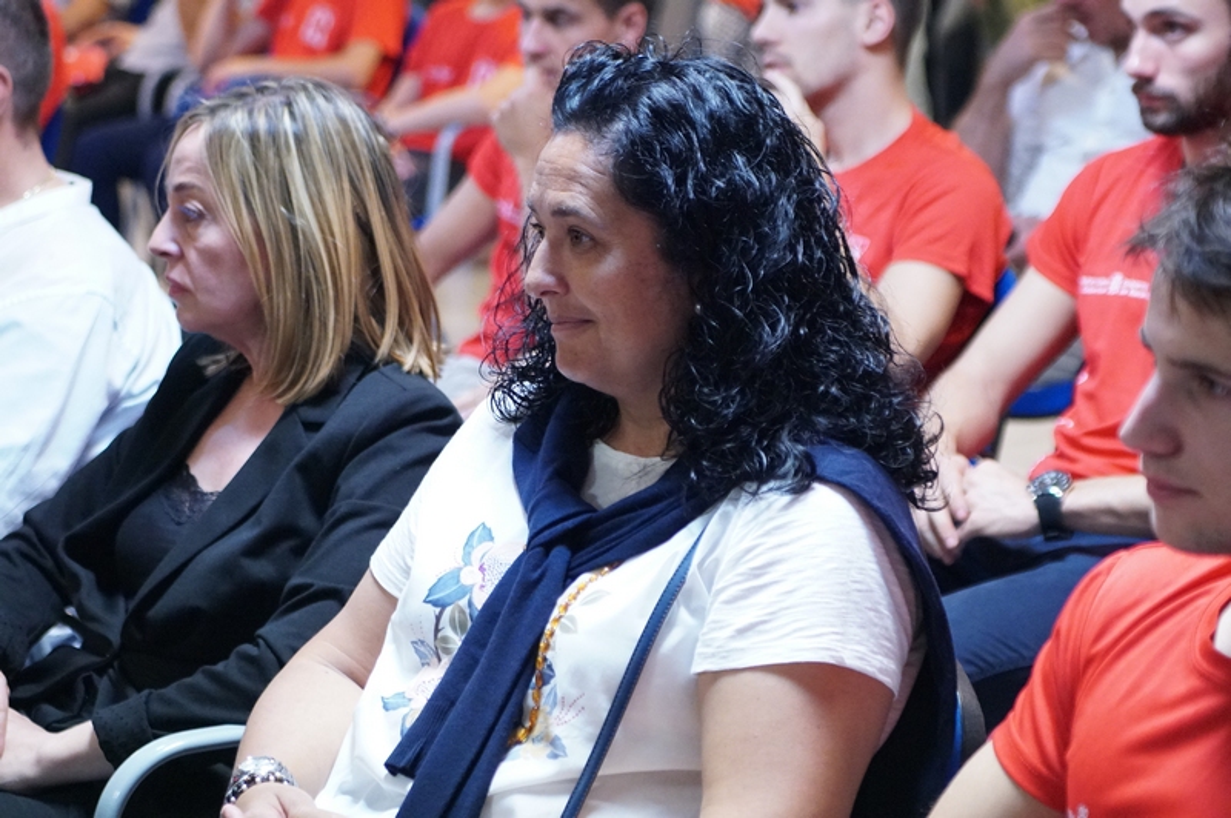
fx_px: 3280
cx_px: 616
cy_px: 409
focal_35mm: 96
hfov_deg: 21.3
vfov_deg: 14.2
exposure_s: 1/160
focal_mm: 64
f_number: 2.8
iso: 6400
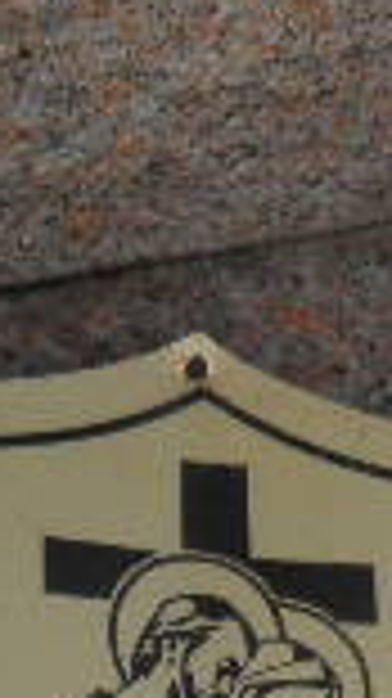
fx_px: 1999
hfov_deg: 11.1
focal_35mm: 108
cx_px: 45
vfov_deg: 17.7
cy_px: 1054
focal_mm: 4.3
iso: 64
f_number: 3.3
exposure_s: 1/320
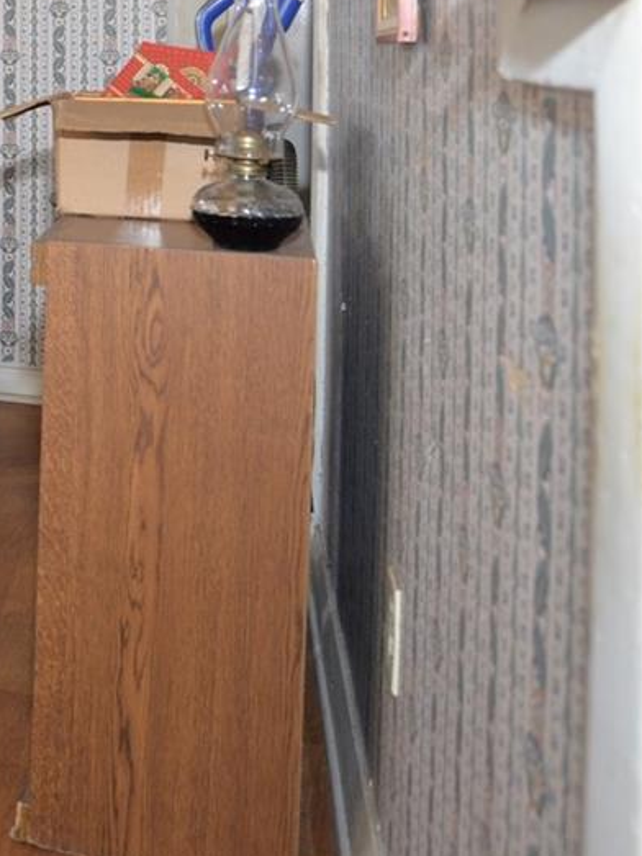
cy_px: 35
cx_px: -382
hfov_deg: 21.8
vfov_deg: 33.6
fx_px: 1311
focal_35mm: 53
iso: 800
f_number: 4
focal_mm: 18
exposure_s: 1/60
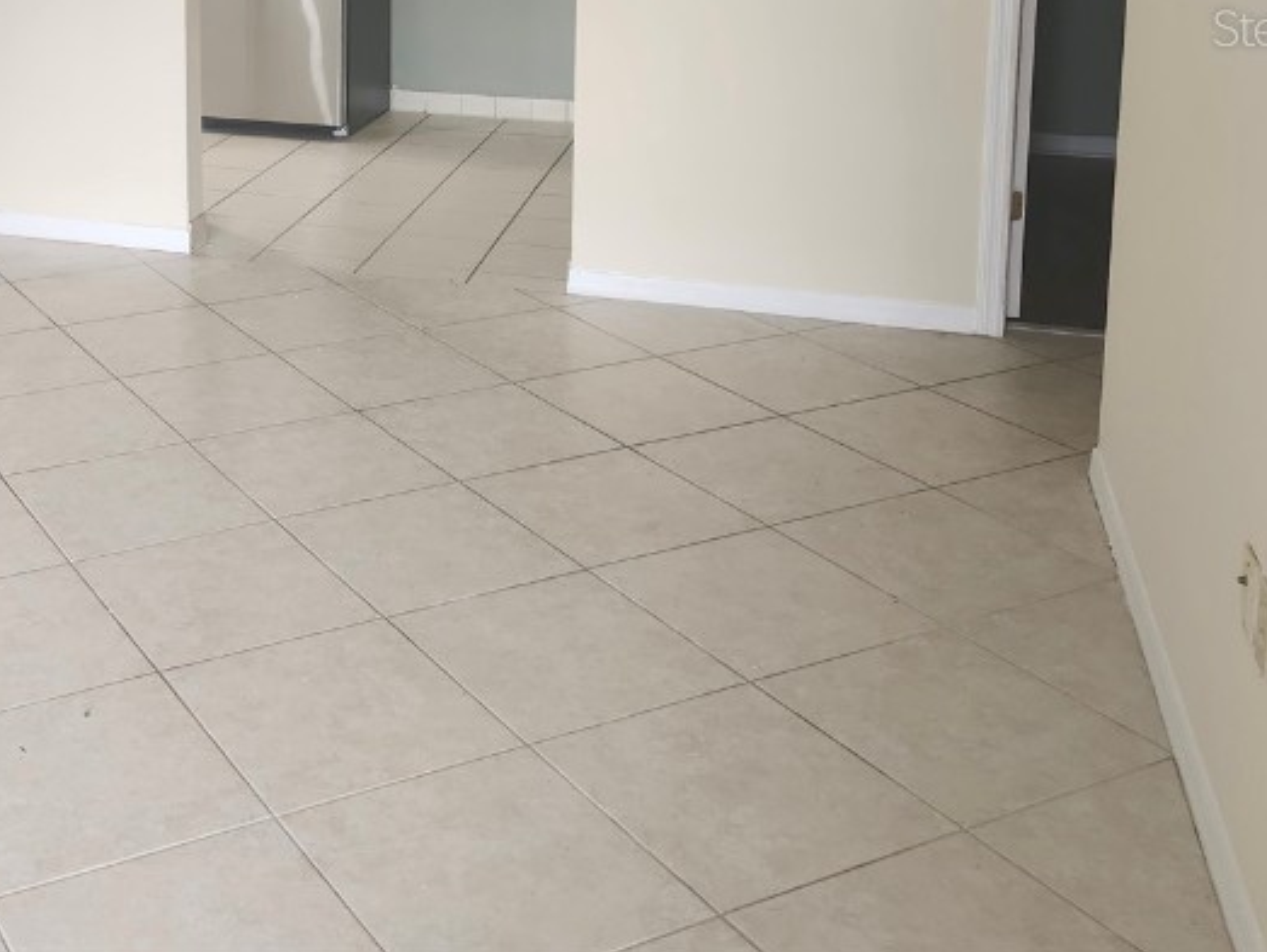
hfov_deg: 39.8
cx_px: 201
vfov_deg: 30.2
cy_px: 27
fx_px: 1648
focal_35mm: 45
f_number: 1.8
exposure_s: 1/120
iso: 160
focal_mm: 5.54
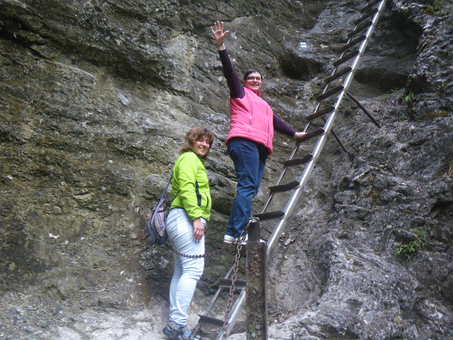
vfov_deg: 49.7
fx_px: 366
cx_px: 226
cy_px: 170
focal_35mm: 28
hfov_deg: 63.4
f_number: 3.5
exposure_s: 1/50
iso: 400
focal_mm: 5
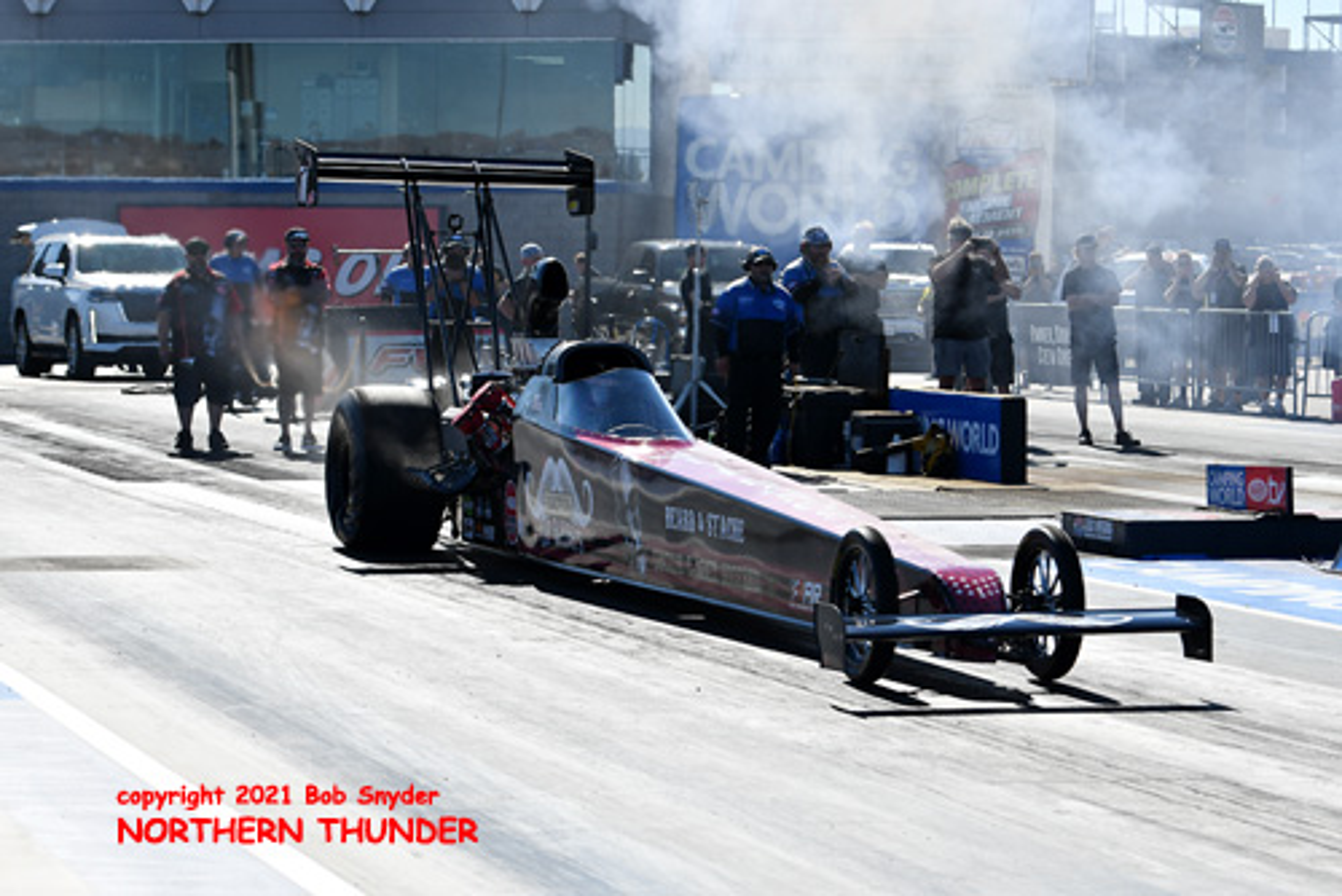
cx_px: 671
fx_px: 3916
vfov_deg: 13.1
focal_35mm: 105
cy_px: 448
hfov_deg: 19.4
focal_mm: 70
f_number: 5.6
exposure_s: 1/1250
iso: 160
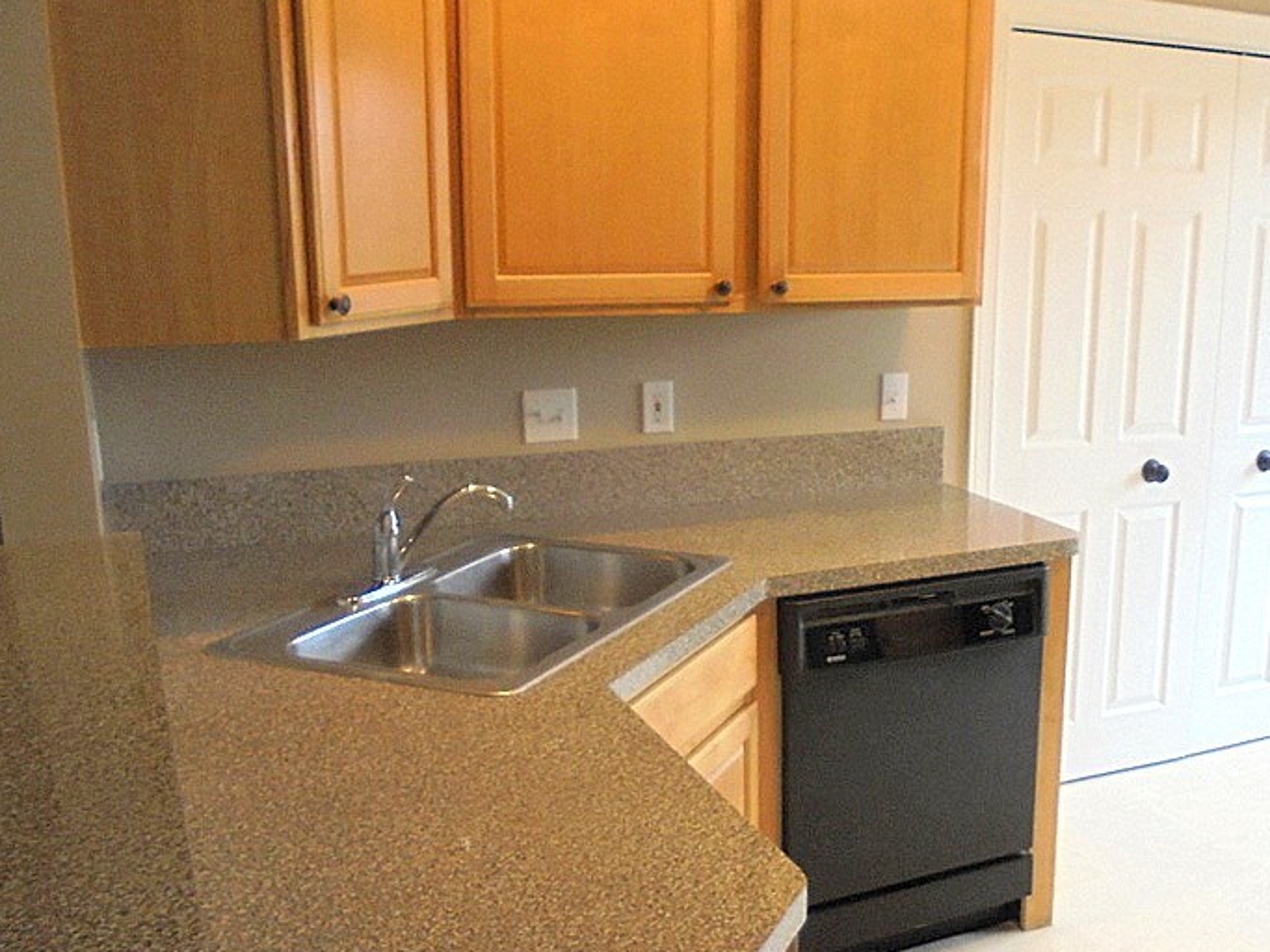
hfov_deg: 46.6
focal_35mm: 39
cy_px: 547
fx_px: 1431
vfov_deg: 36.7
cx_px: 913
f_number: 3.5
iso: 200
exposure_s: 1/40
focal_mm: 4.6
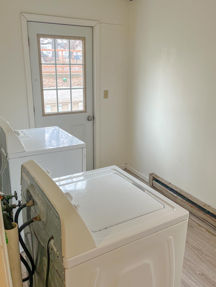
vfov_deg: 59.9
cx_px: 114
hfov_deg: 46.8
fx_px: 250
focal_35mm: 30
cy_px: 137
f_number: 1.6
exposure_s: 1/60
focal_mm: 5.1
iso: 80
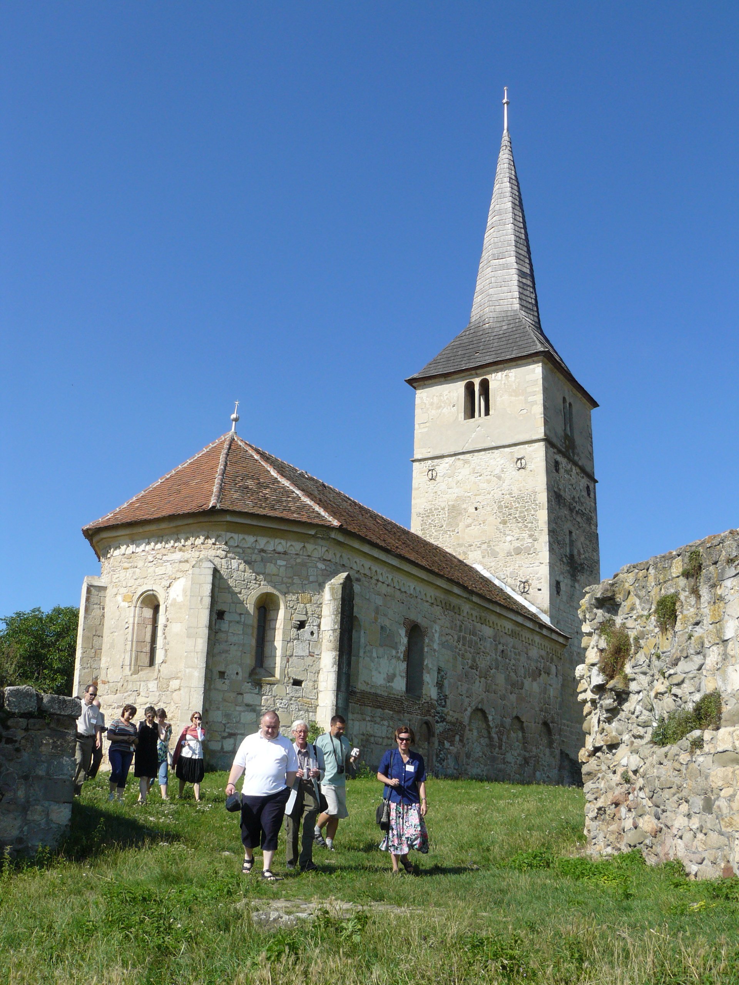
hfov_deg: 39.7
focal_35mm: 36
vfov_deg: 51.4
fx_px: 1025
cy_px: 492
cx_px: 370
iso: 100
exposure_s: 1/400
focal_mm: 6
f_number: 5.6
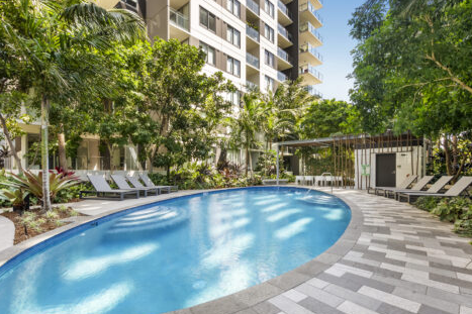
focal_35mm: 18
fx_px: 236
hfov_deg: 90.0
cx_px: 238
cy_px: 173
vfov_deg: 67.2
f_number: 8
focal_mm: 16
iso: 500
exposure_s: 1/30
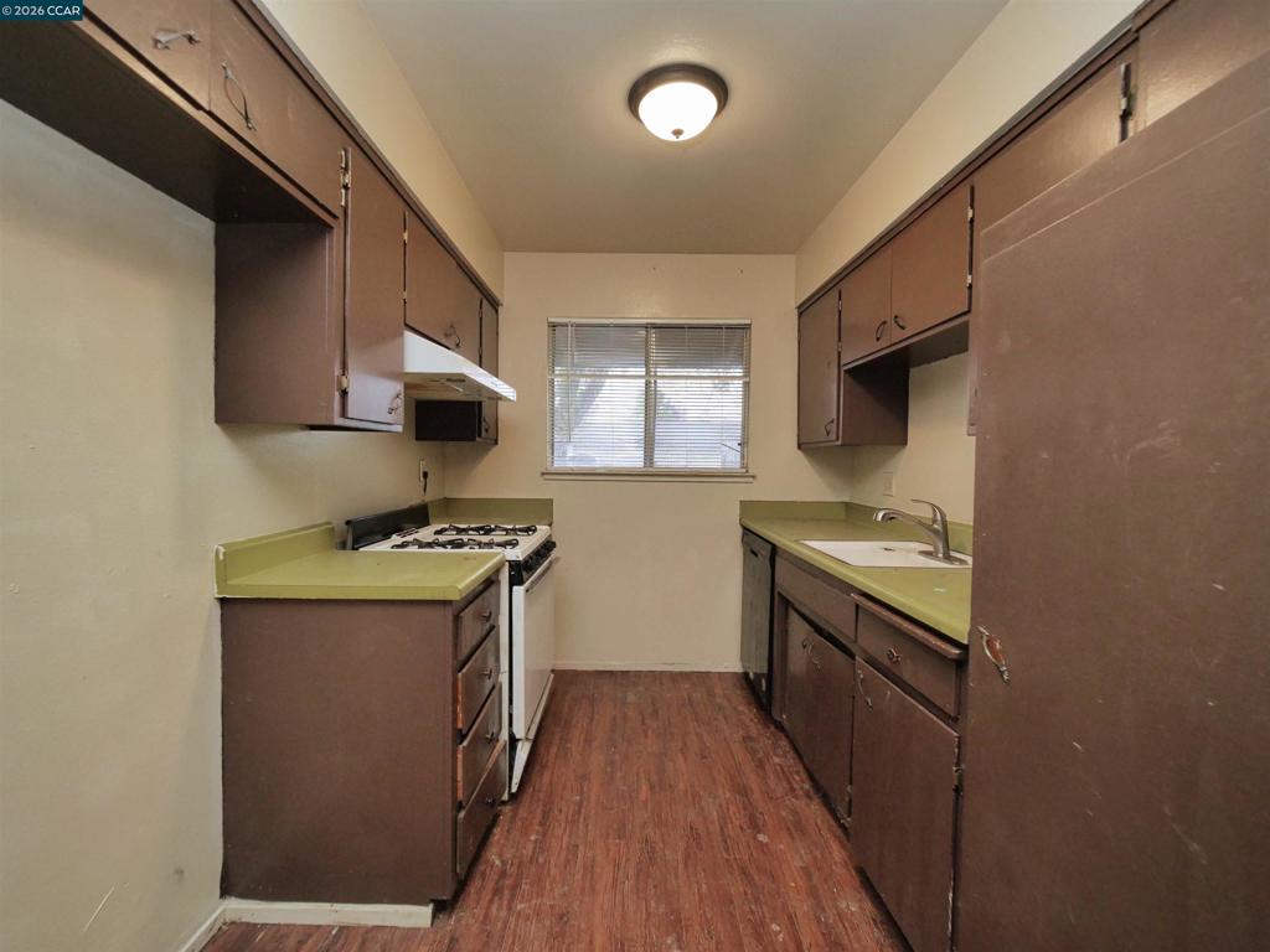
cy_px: 476
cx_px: 635
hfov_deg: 102.1
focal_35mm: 14
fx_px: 514
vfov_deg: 85.7
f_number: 4
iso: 800
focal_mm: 7
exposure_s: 1/160
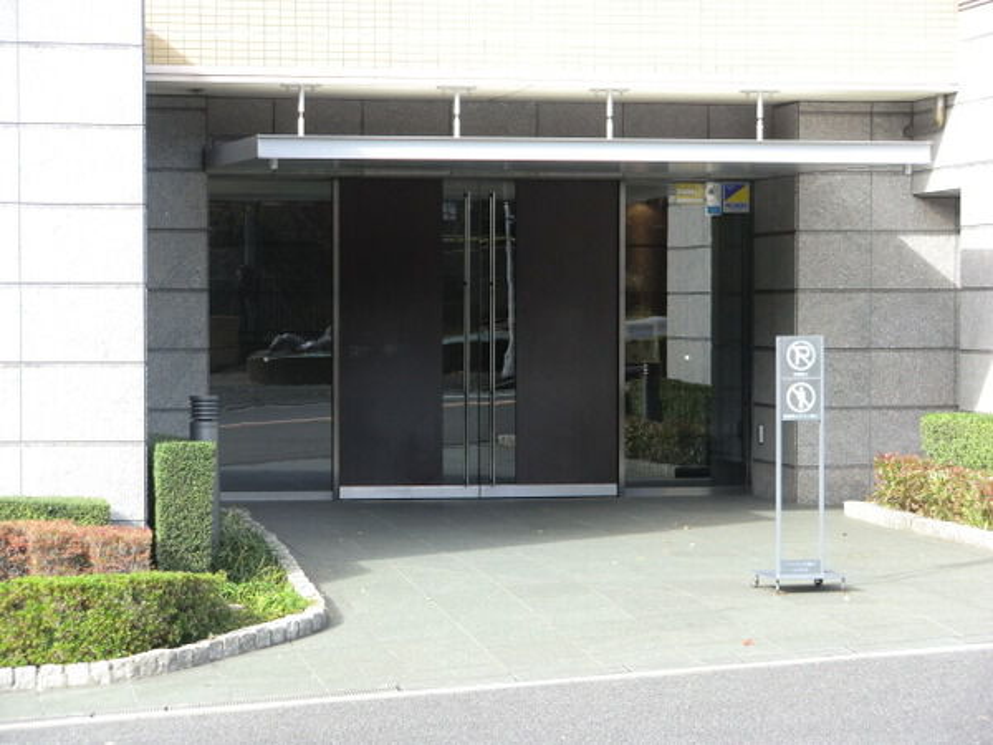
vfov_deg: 14.1
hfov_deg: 18.7
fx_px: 3012
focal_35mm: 105
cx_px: 496
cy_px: 372
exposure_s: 1/100
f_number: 5
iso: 100
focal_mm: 18.8
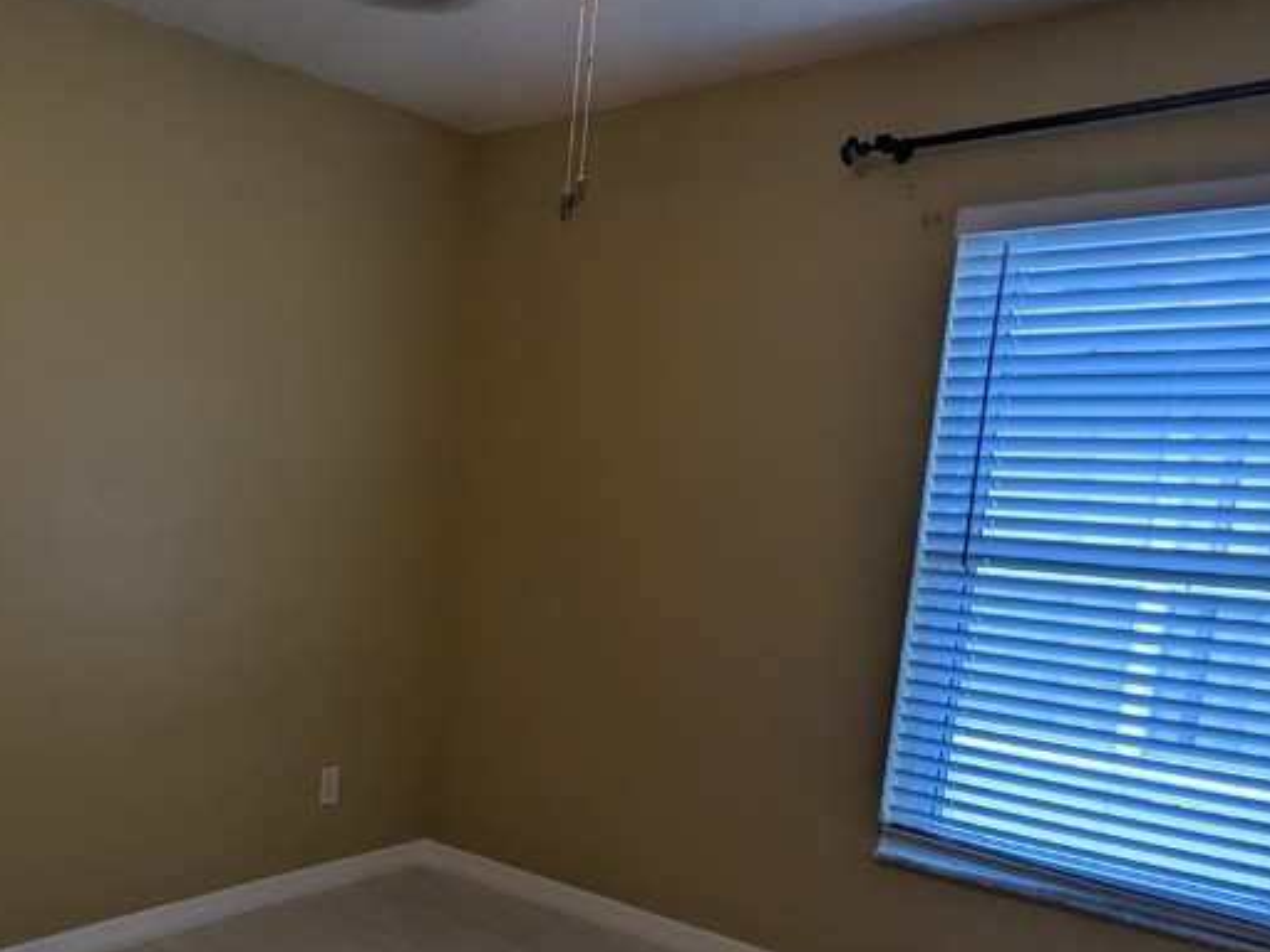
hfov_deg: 53.2
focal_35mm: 32
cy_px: 657
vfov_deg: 43.4
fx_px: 1174
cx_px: 263
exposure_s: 1/50
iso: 37
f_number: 2.2
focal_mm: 2.22
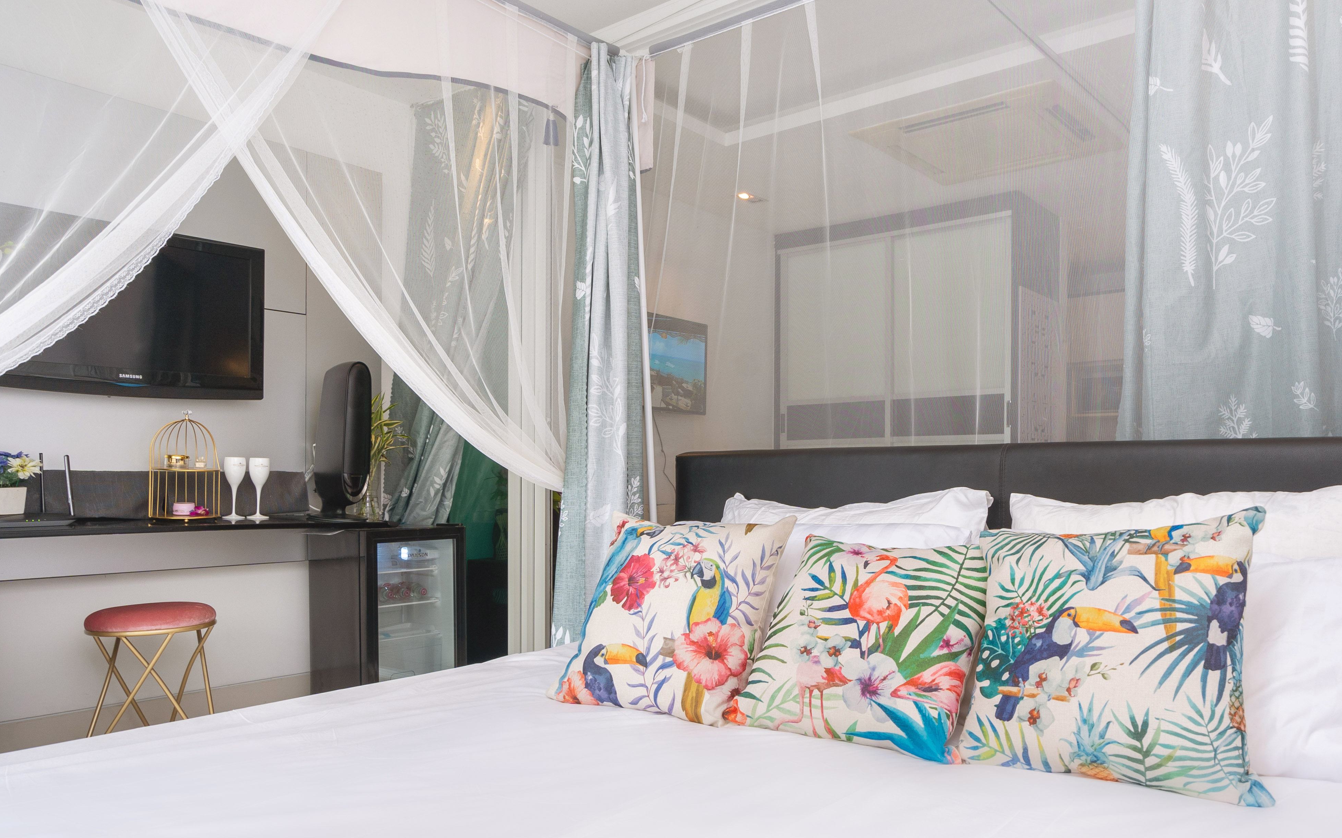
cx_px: 768
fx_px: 914
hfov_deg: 72.1
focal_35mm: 25
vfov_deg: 49.2
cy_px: 466
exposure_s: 1/25
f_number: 7.1
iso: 250
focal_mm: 16
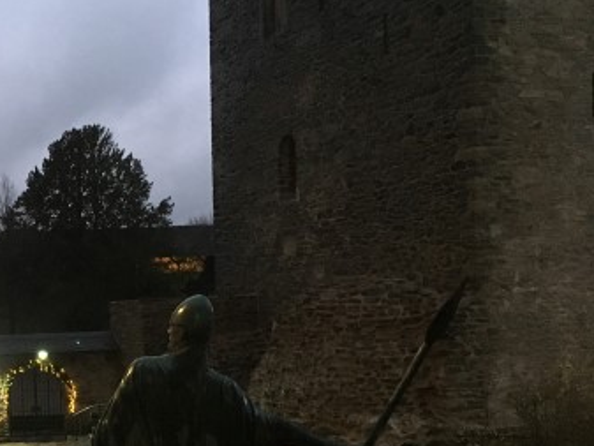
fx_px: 944
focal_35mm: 55
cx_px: 37
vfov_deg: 26.1
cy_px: 356
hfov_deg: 32.8
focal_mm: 4.15
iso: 250
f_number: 2.2
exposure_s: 1/17
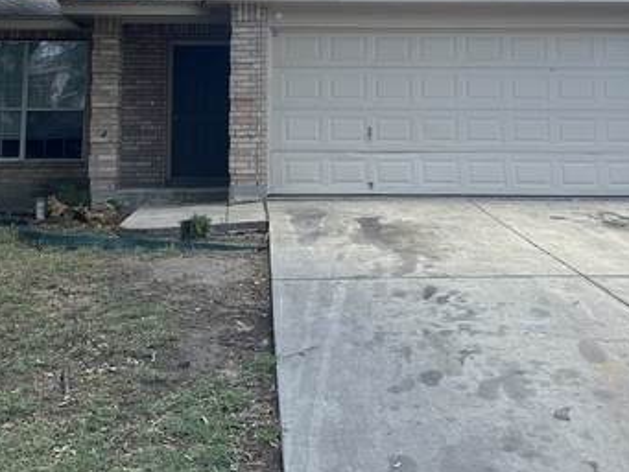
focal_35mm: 45
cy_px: 66
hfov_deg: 42.0
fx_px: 818
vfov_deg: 31.0
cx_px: 284
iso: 80
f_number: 1.78
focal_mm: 6.86
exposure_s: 1/1562
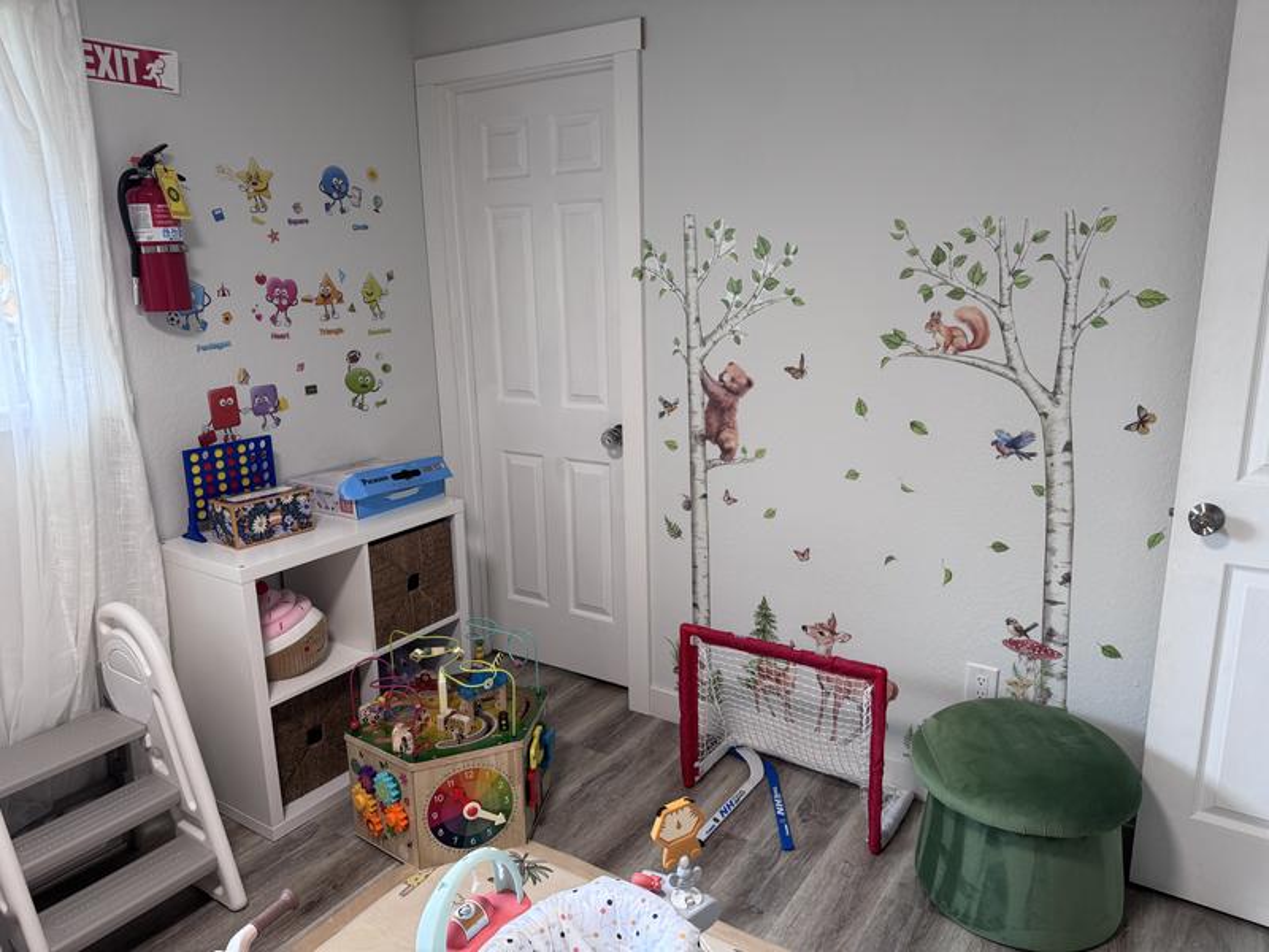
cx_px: 634
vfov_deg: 56.8
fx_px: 880
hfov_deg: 71.6
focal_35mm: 24
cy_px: 476
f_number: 1.78
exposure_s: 1/60
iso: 160
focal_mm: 6.76
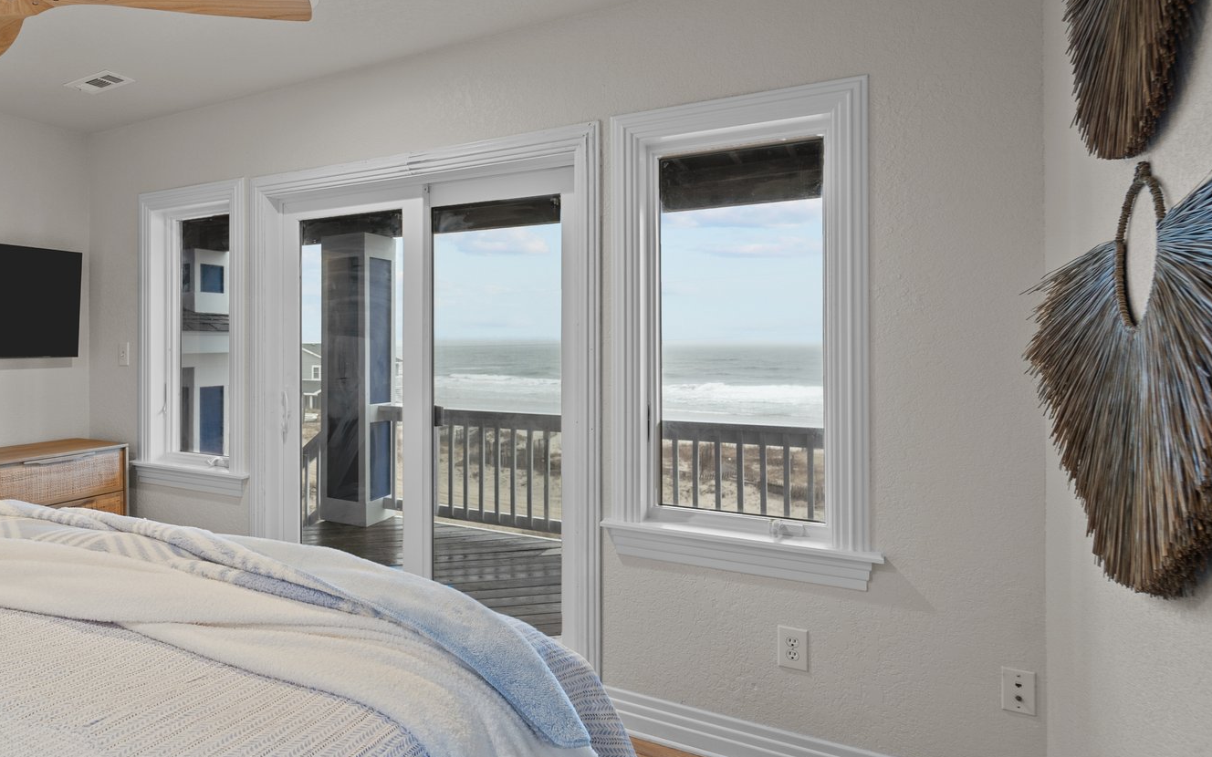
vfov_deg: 54.9
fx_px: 727
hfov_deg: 76.7
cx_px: 390
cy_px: 335
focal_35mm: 22
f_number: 8
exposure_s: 1/1.67
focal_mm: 14
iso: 100
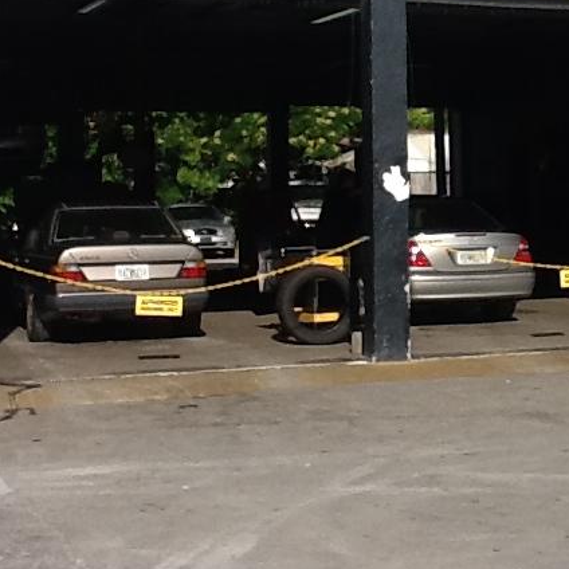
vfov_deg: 26.3
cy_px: 101
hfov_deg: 26.3
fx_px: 1190
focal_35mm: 64
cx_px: 470
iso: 80
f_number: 2.4
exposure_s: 1/2058
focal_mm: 2.03
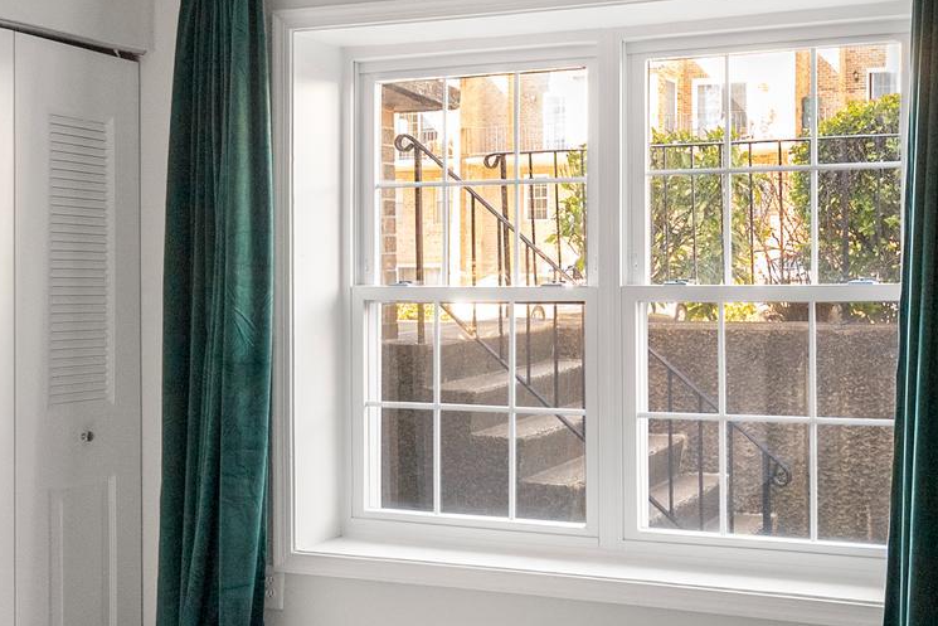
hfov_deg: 42.8
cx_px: 728
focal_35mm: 44
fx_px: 1147
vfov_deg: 30.5
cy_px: 309
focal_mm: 16
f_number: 8
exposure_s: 1/8
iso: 800
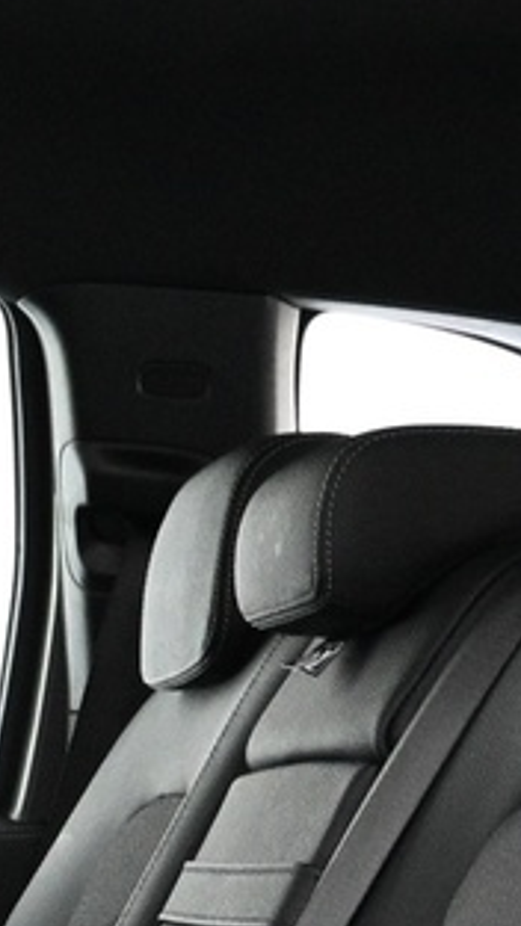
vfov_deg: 15.7
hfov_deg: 8.7
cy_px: 1219
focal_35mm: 130
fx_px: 3194
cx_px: -607
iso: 1600
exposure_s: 1/20
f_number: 3.5
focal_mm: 16
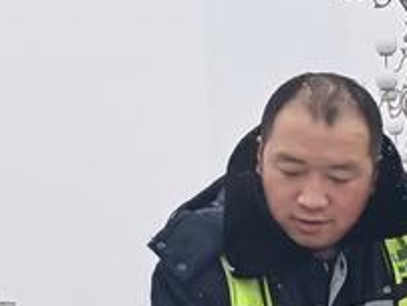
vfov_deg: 3.9
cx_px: -349
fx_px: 4473
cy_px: -22
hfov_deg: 5.1
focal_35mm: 380
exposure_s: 1/665
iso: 160
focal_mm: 8.5
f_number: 2
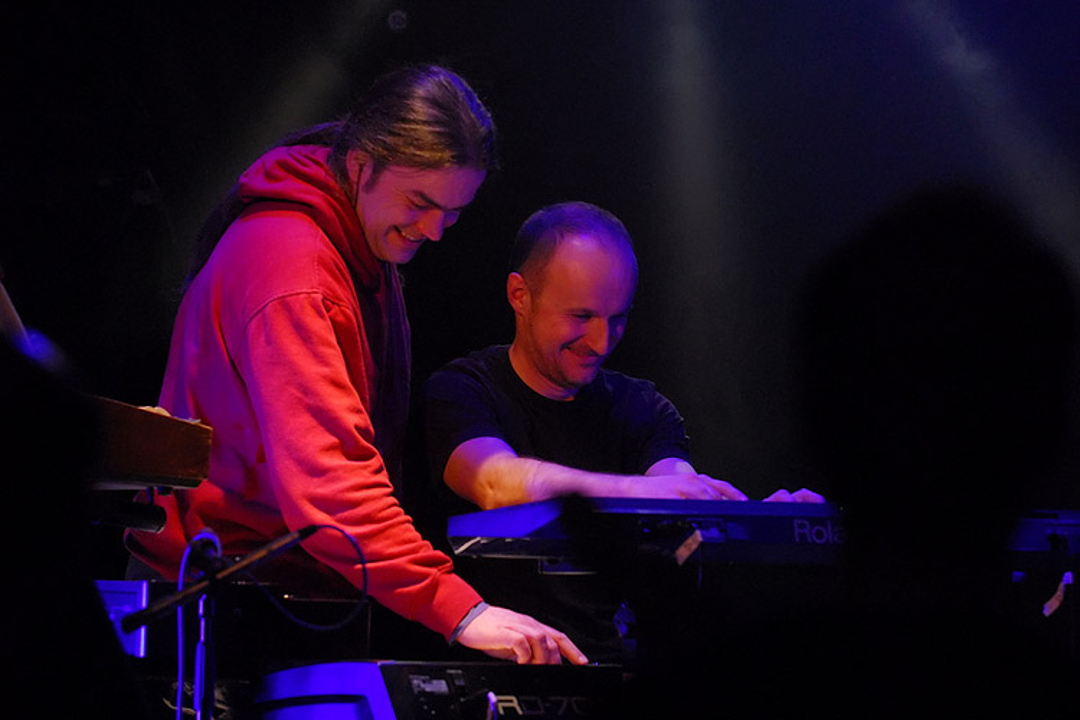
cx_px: 540
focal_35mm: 165
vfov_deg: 8.3
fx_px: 4950
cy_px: 360
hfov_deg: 12.5
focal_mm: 110
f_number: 3.2
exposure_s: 1/80
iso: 800
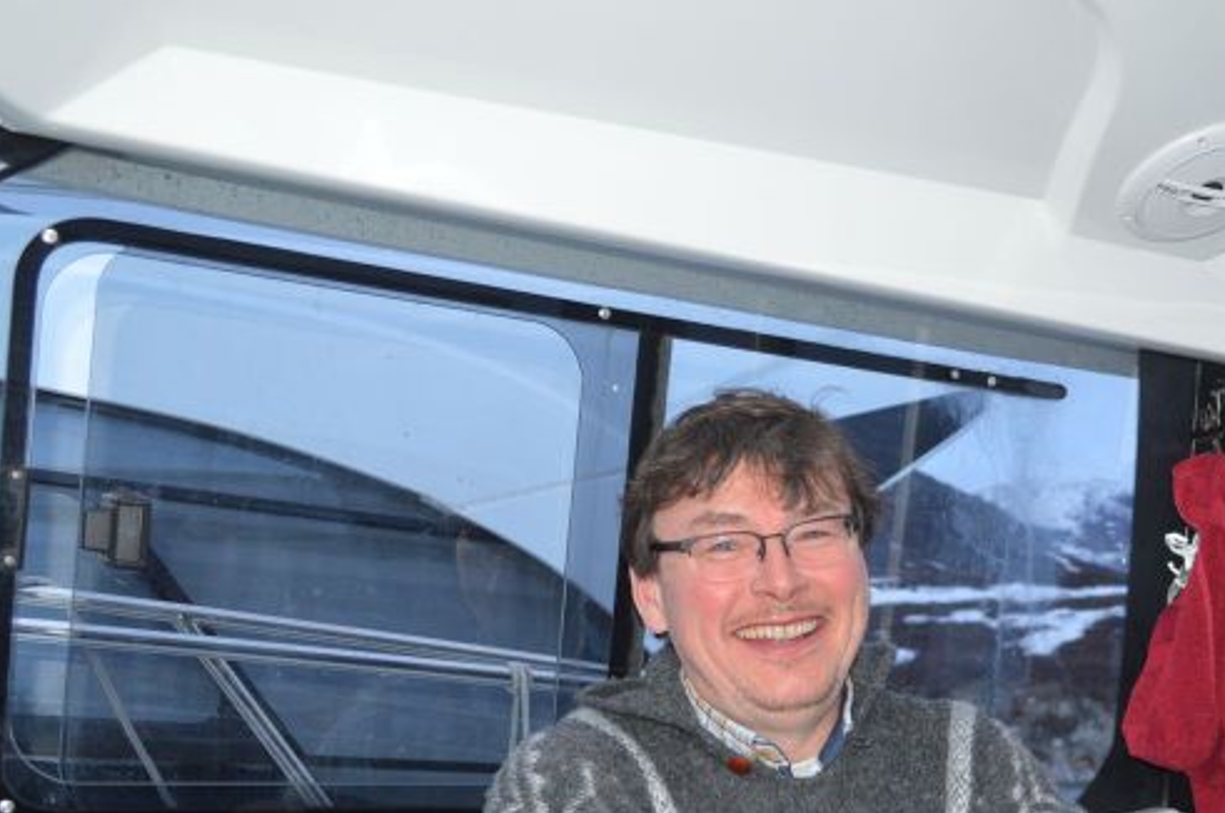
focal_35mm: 44
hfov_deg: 43.9
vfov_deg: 30.1
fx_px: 1495
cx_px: 816
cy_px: 584
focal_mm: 18
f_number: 3.5
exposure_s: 1/60
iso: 400
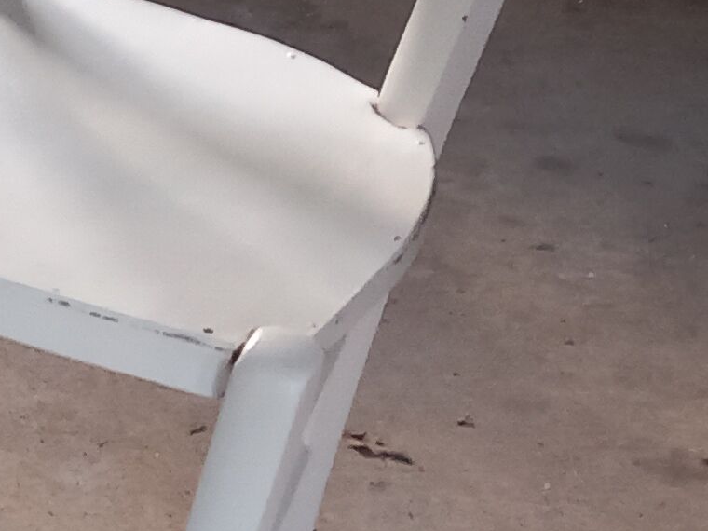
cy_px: 357
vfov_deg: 10.2
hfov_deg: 11.2
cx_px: -1043
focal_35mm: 145
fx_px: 2966
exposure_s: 1/50
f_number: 1.8
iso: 125
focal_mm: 4
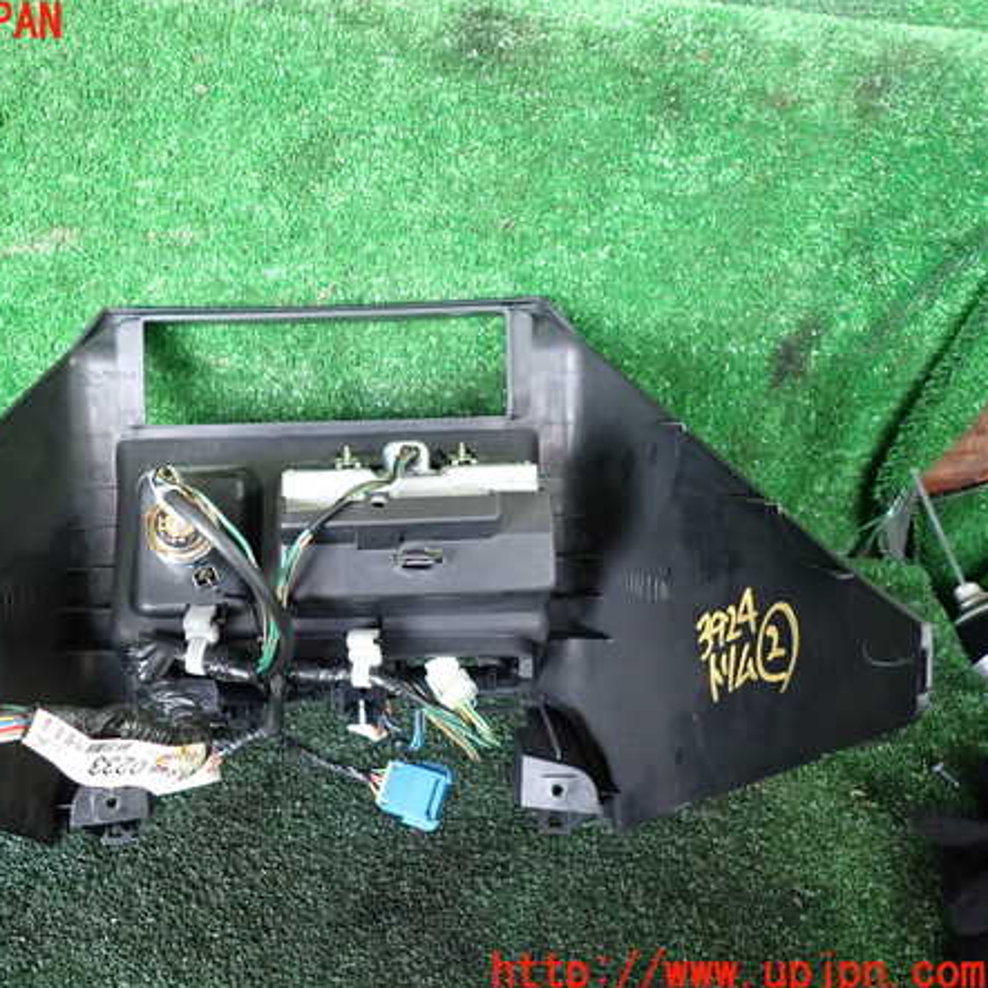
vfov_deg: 54.0
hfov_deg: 53.0
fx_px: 969
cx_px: 326
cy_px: 498
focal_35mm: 30
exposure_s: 1/30
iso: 320
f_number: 2
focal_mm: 4.5
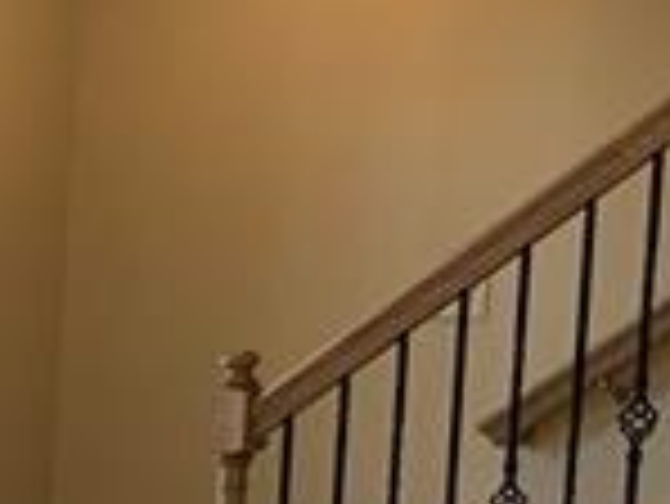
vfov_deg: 8.1
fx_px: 3467
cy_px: 855
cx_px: -1336
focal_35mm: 179
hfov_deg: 9.0
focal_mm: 4.25
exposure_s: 1/120
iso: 50
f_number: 1.8
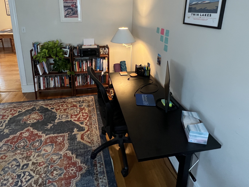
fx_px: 144
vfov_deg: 62.5
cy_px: 48
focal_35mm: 20
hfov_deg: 81.6
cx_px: 114
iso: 320
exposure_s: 1/60
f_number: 1.8
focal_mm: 1.57
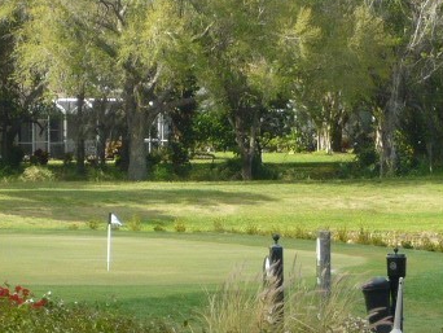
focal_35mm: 271
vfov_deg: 5.5
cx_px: 115
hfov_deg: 7.3
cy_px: 86
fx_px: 3471
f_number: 5.4
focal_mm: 15.2
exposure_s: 1/200
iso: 100
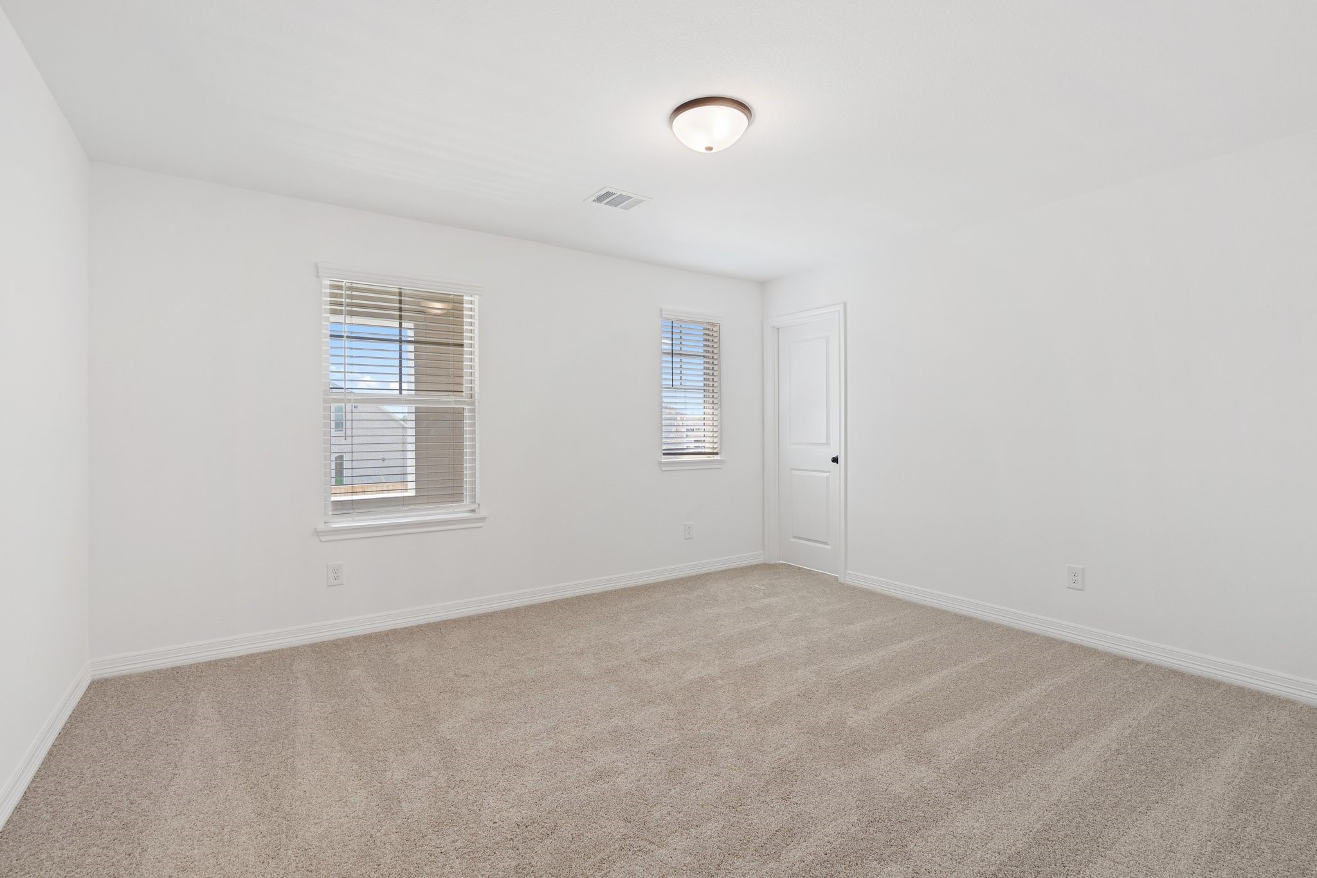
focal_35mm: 16
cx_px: 658
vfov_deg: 73.7
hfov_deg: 96.7
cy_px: 439
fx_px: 585
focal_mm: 16
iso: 320
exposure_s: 1/5
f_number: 9
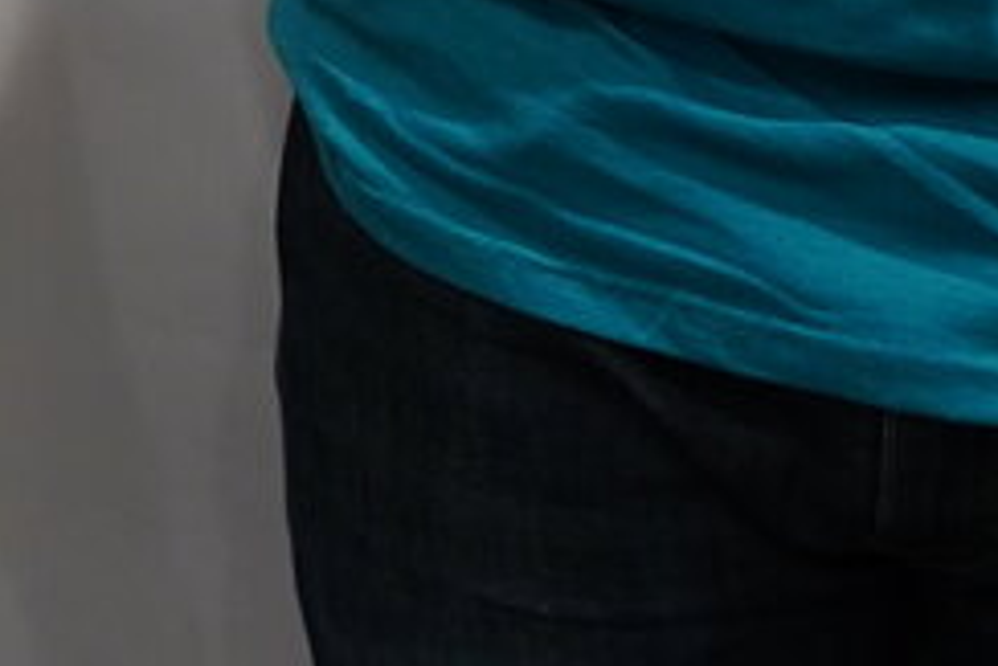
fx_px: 9209
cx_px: -1014
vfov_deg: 4.1
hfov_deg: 6.0
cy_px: -756
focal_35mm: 332
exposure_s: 1/125
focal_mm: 50
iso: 640
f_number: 2
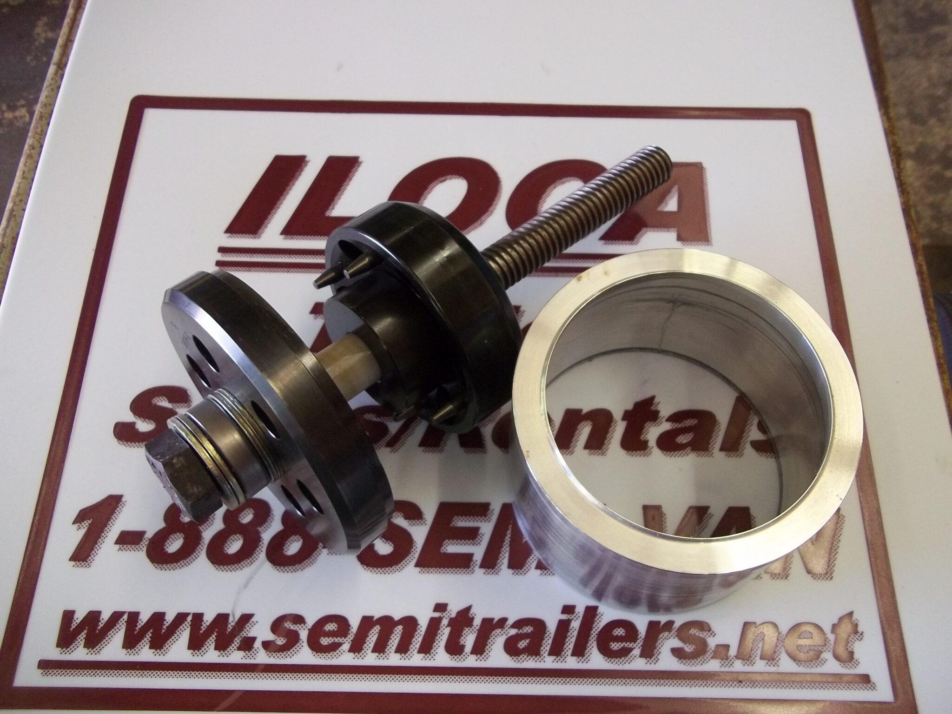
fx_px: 880
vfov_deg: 44.2
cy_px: 357
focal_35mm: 32
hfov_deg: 56.8
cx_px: 476
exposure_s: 1/25
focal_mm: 5.7
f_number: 2.9
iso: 160
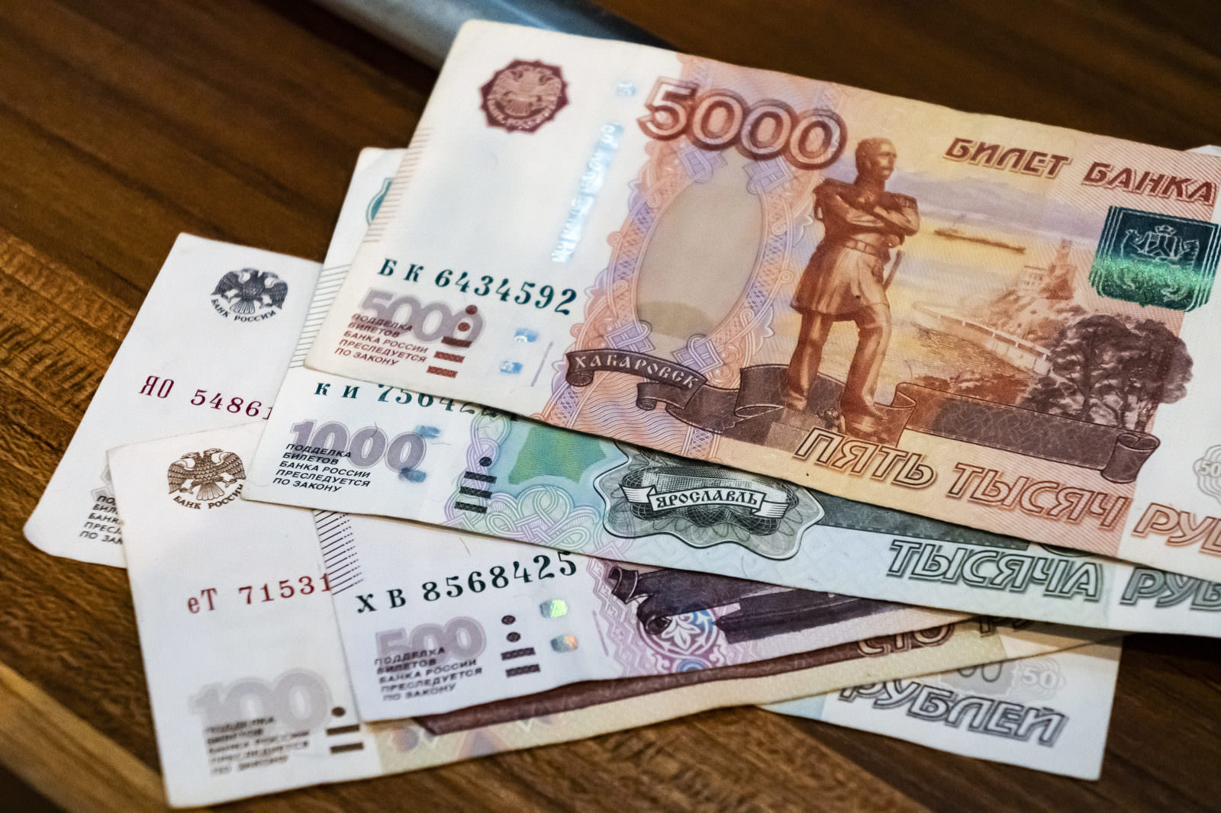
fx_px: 2797
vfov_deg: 16.5
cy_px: 406
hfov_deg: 24.6
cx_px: 610
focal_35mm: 82
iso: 6400
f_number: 5.6
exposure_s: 1/60
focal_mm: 55
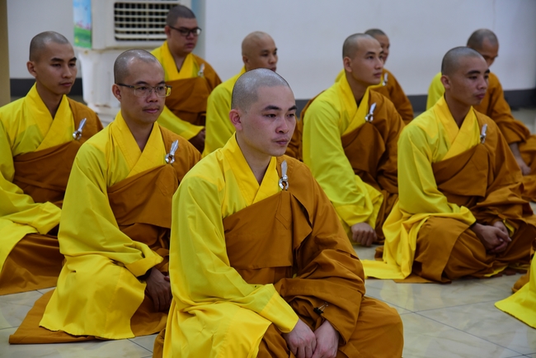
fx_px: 1221
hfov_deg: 24.8
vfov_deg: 16.7
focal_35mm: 82
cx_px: 268
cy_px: 179
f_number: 5.6
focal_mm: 82
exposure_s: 1/40
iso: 1600
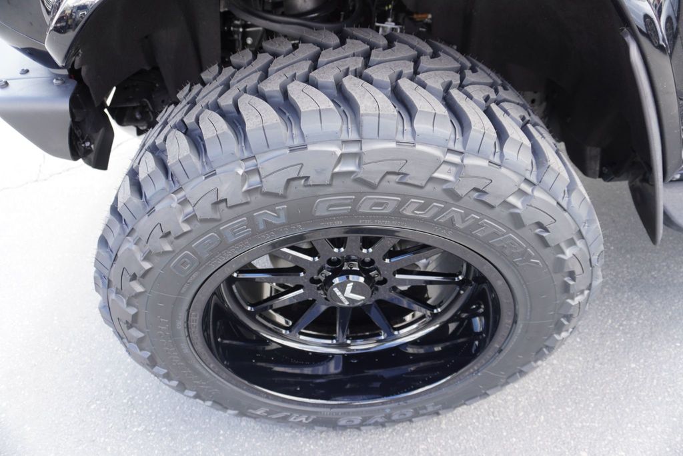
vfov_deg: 53.2
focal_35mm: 24
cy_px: 228
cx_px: 342
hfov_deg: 73.7
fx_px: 456
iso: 160
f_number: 4
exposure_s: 1/60
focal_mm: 16
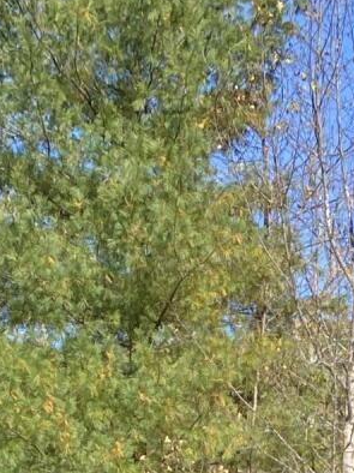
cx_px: 317
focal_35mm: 132
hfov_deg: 11.2
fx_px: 1802
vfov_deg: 11.9
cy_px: 1155
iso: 32
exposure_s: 1/544
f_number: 1.8
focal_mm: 4.25
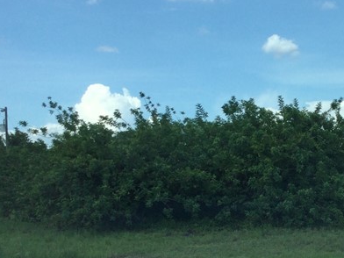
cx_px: 315
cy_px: 209
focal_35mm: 81
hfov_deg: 23.4
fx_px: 805
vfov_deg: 18.0
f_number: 2.4
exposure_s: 1/747
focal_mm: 3.3
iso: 25
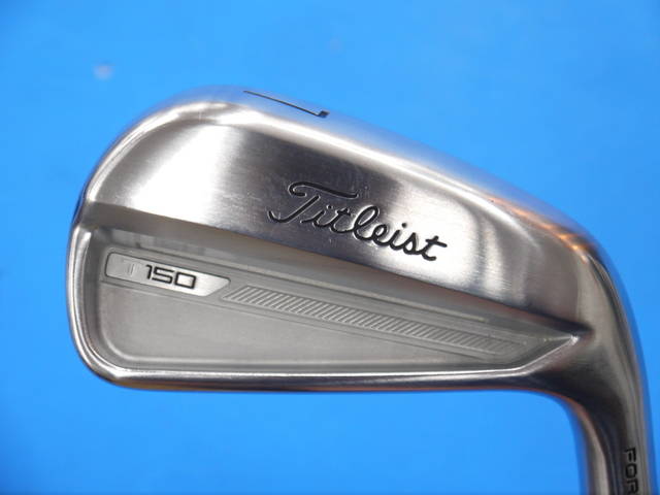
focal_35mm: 84
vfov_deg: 17.6
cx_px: 330
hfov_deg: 23.3
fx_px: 1602
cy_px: 248
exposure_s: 1/80
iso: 640
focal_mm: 42
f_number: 5.6
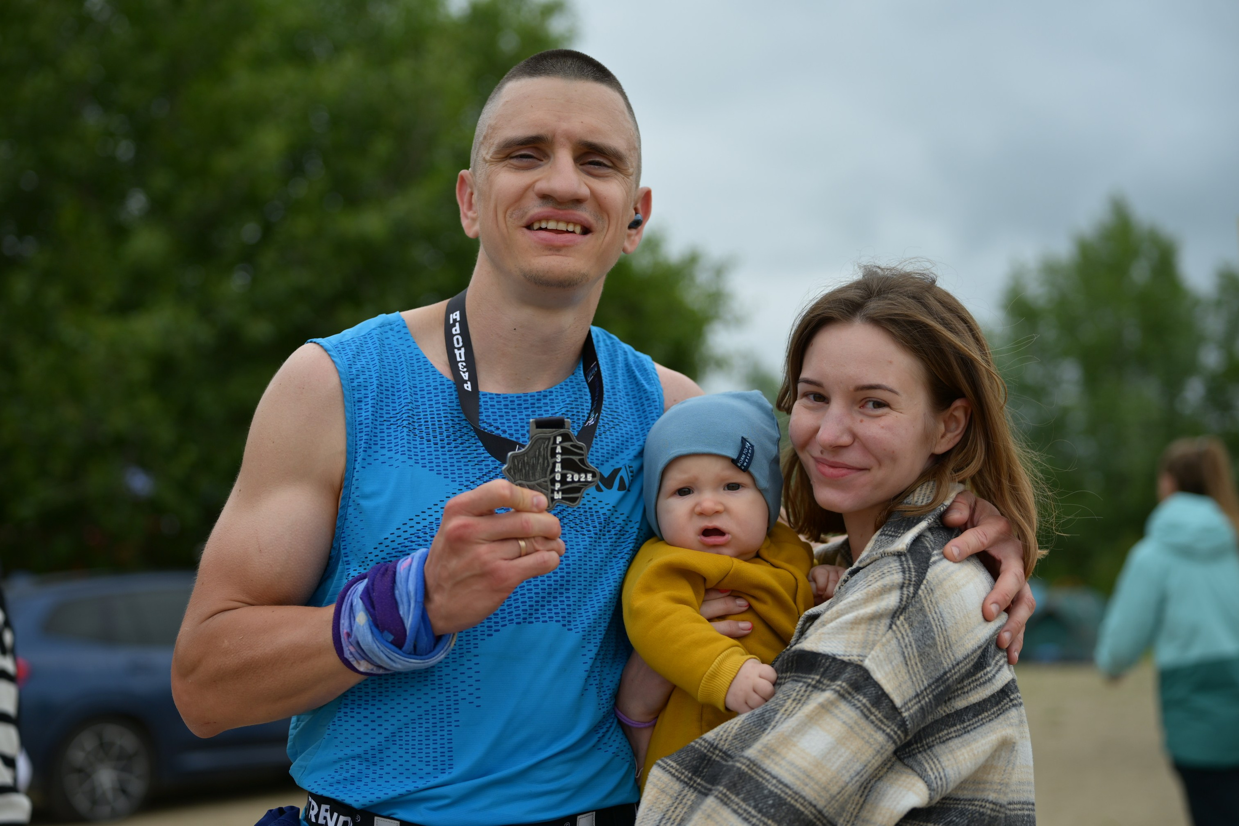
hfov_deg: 38.9
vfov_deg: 26.5
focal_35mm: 51
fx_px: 1755
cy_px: 413
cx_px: 620
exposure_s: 1/1250
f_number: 2.2
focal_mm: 51
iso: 125
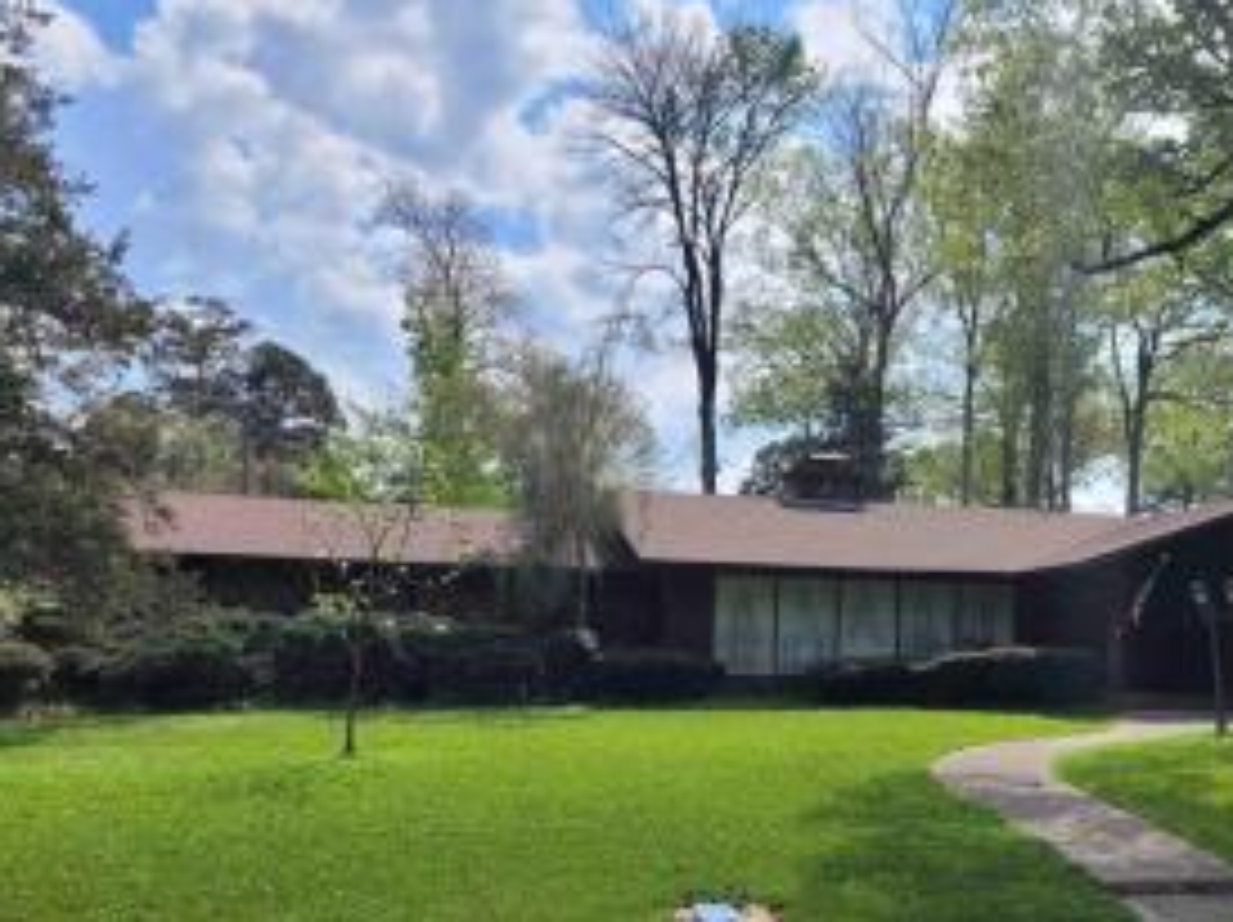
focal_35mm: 38
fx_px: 1352
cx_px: 747
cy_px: 666
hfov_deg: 48.7
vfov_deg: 37.0
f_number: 1.8
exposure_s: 1/2775
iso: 40
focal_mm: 5.4
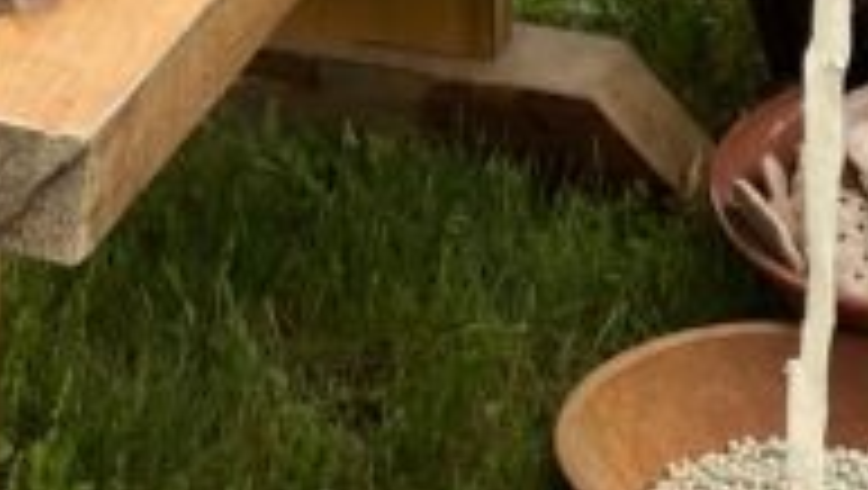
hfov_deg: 14.3
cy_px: -868
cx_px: 657
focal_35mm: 150
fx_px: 3456
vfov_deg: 7.4
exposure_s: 1/306
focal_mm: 4.2
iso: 32
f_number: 1.6
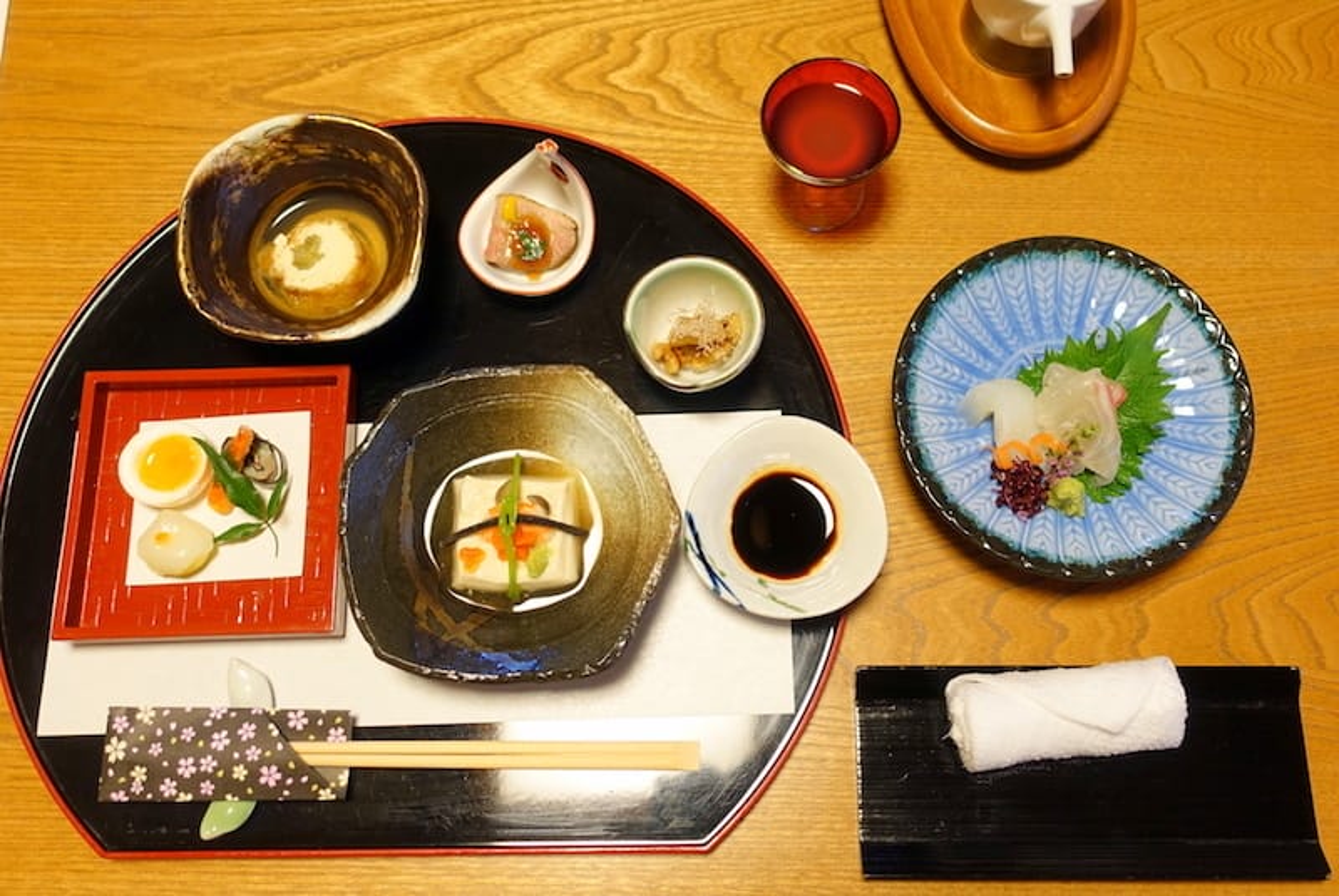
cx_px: 670
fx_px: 893
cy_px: 448
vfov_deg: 53.2
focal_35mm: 24
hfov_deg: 73.7
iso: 200
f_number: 1.8
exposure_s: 1/30
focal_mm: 8.8
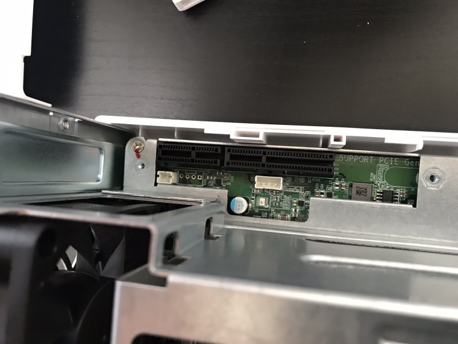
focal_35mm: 28
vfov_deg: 49.7
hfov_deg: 63.4
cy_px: 172
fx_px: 370
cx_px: 229
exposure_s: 1/17
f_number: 1.8
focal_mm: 3.99
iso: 80
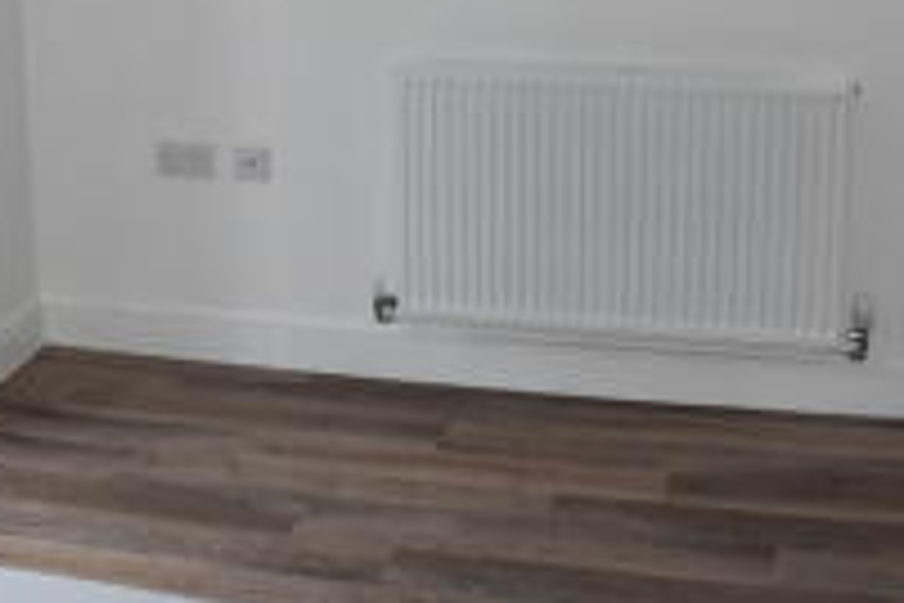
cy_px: -38
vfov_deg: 20.4
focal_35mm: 64
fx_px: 1607
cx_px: 283
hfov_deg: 31.1
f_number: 4.5
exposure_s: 1/80
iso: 800
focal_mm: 18
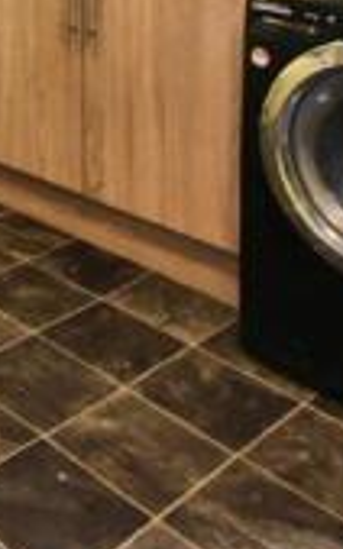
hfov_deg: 20.5
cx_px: -155
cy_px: -95
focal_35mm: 55
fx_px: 824
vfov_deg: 31.5
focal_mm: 14
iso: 2500
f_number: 9
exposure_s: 1/15
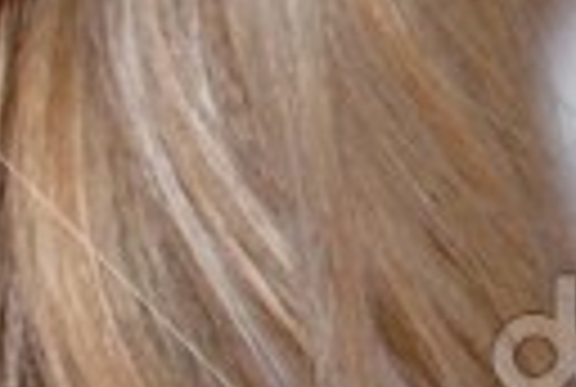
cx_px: -704
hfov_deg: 1.3
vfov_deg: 0.9
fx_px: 25900
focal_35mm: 1615
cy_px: -547
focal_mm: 135
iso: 400
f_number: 8
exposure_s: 1/250
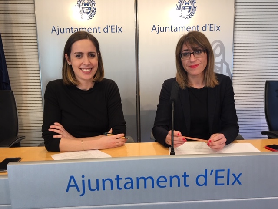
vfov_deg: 48.2
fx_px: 233
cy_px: 104
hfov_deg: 61.7
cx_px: 139
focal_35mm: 29
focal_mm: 4.15
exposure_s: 1/33
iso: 50
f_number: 2.2
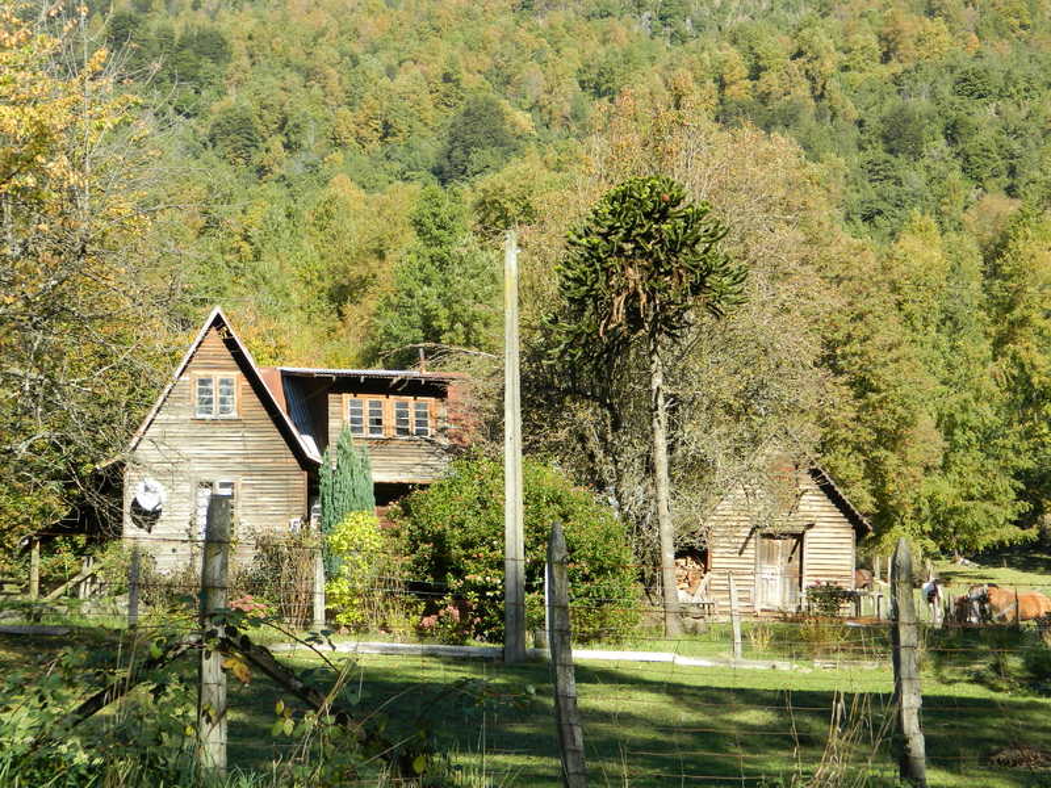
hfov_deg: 27.8
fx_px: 2125
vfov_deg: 21.0
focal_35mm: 70
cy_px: 394
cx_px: 526
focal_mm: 12.6
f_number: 4
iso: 80
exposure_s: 1/200
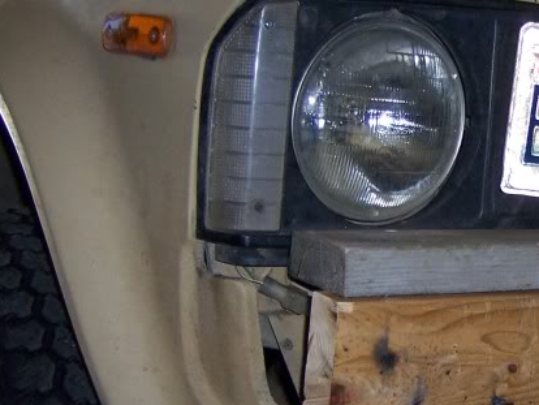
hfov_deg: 21.1
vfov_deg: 16.5
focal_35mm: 89
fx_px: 1387
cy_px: 313
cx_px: 557
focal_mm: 6.2
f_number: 2.8
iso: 125
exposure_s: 1/60
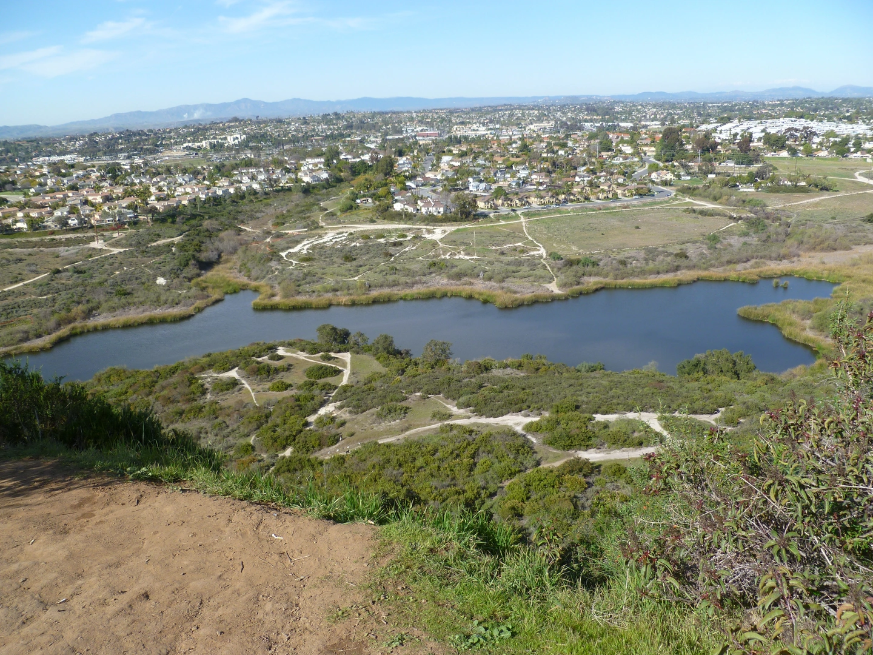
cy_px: 328
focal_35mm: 28
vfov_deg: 49.7
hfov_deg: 63.4
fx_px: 706
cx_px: 436
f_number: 3.3
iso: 80
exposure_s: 1/500
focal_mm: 5
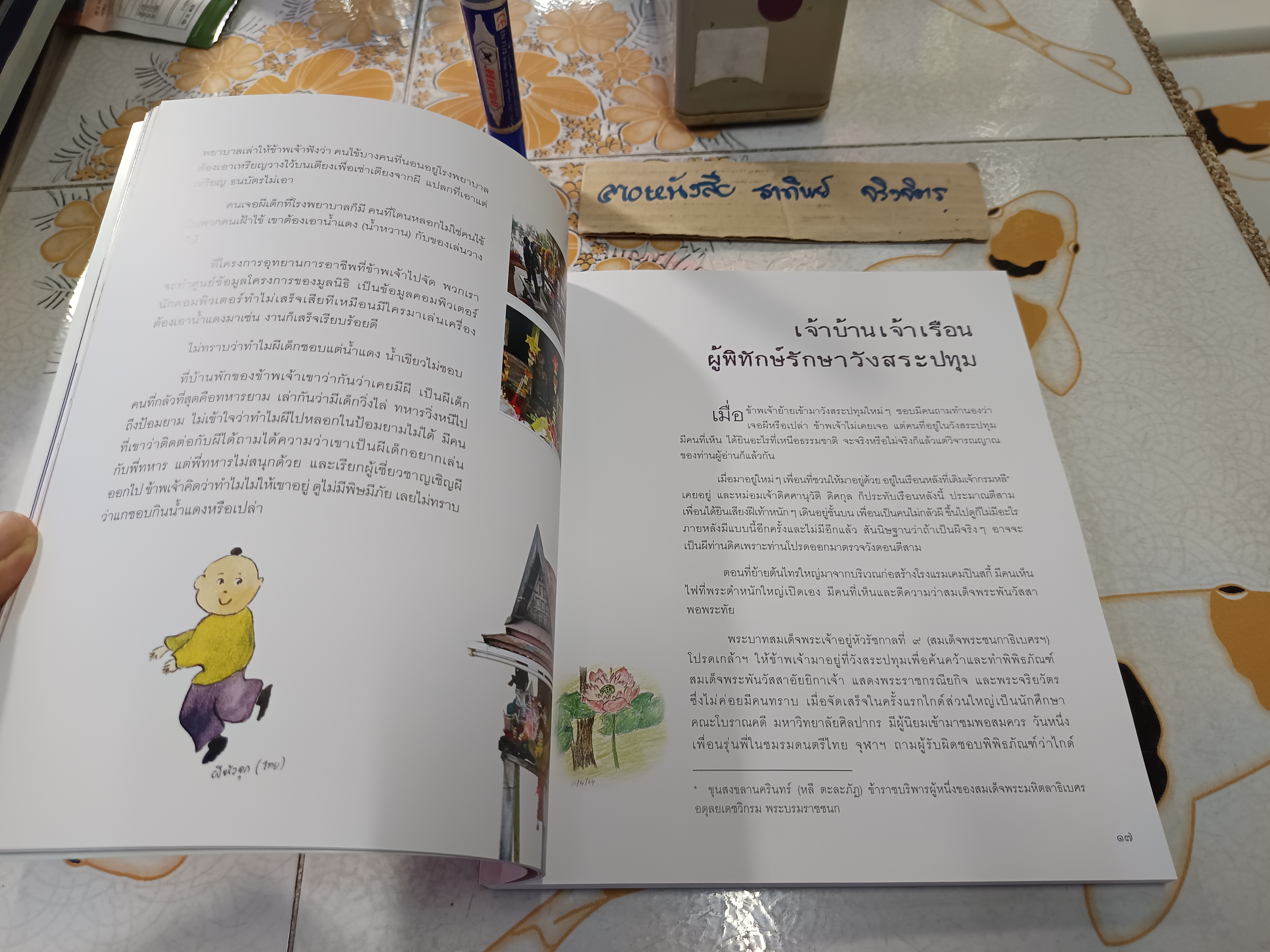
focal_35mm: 24
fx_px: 881
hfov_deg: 71.6
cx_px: 635
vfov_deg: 56.8
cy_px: 476
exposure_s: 1/50
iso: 513
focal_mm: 5.31
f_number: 1.7
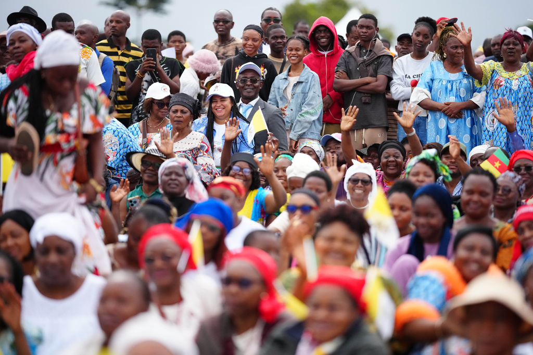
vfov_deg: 10.2
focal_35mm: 135
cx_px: 266
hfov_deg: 15.2
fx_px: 1998
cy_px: 178
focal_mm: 135
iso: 3200
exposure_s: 1/32000
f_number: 1.8
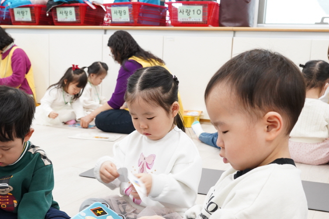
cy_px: 151
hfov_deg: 38.8
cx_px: 137
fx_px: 466
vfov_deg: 26.3
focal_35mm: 51
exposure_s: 1/40
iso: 2500
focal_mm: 32
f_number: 7.1
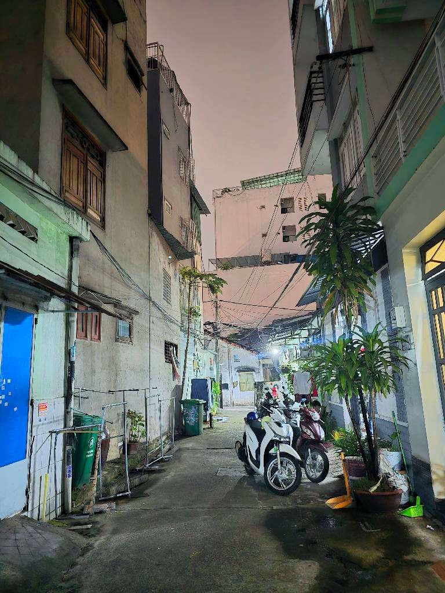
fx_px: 394
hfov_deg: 58.9
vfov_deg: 73.9
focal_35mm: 23
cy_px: 296
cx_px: 222
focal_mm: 6.3
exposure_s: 1/16.7
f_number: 1.7
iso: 2500
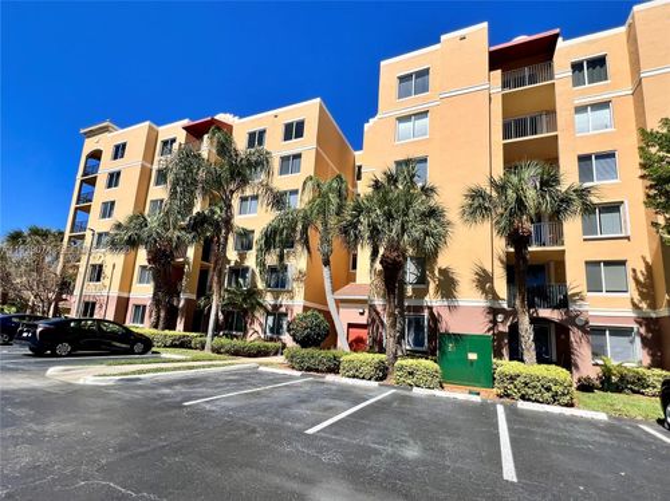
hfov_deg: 106.2
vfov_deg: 89.8
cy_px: 250
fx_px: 251
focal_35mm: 13
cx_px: 335
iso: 32
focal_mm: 1.57
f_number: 1.8
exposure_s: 1/1754
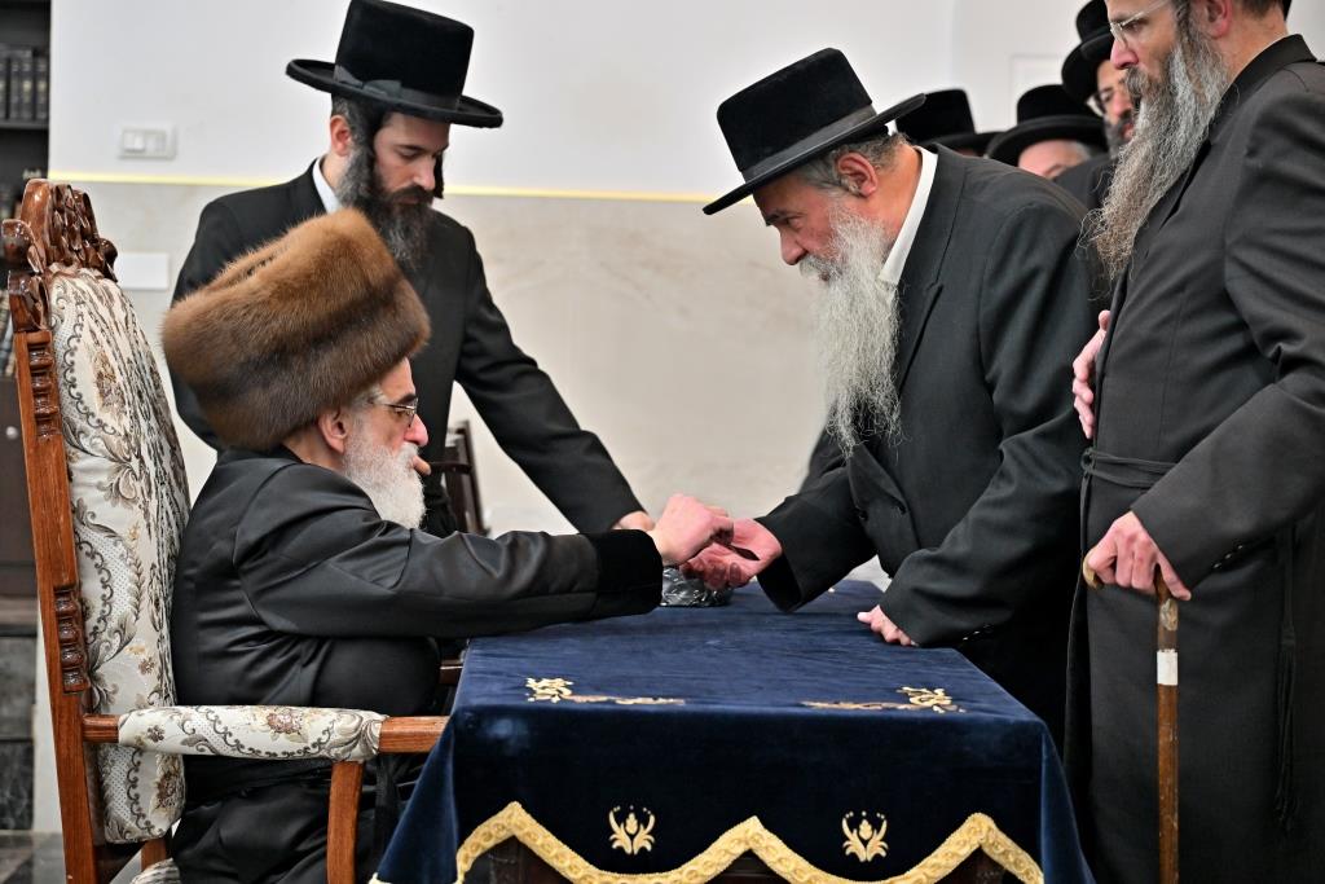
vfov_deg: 19.5
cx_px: 662
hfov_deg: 28.8
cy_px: 442
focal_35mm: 70
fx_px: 2577
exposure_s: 1/320
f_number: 4
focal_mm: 70
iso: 1250
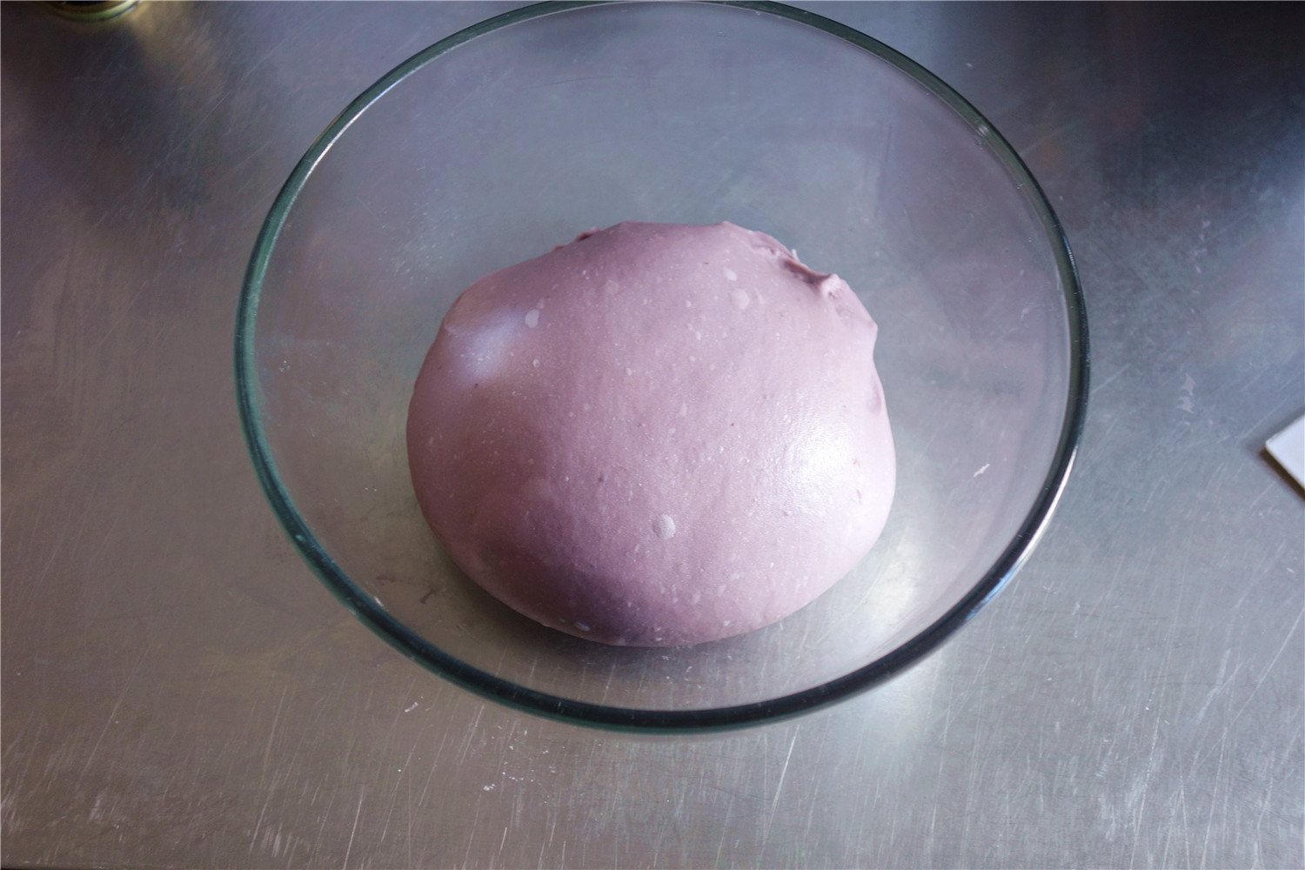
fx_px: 1414
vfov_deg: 34.2
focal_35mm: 39
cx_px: 652
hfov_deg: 49.6
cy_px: 435
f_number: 2.8
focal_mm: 14.57
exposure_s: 1/40
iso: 320
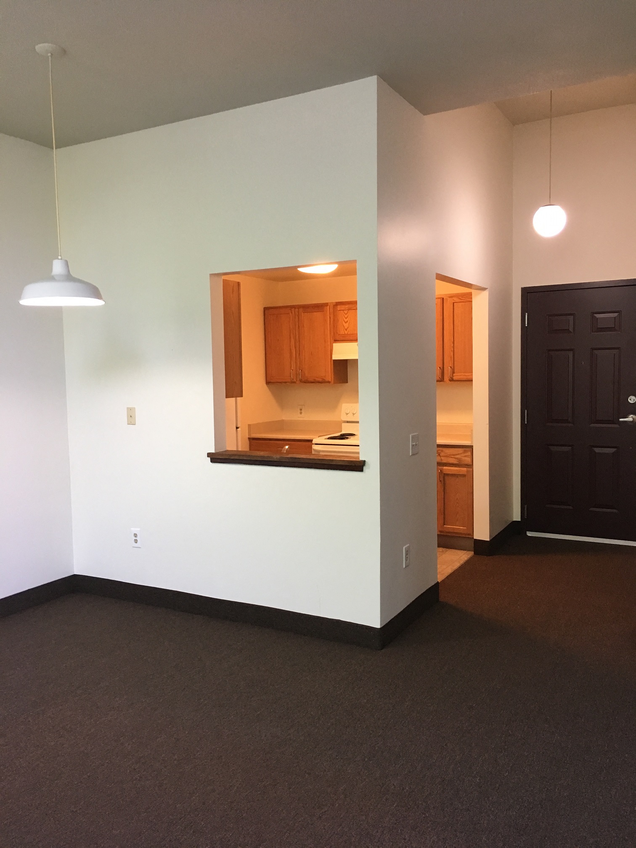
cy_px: 424
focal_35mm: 29
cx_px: 318
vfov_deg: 61.7
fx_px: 710
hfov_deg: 48.2
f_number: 2.2
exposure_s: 1/30
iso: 100
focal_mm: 4.15
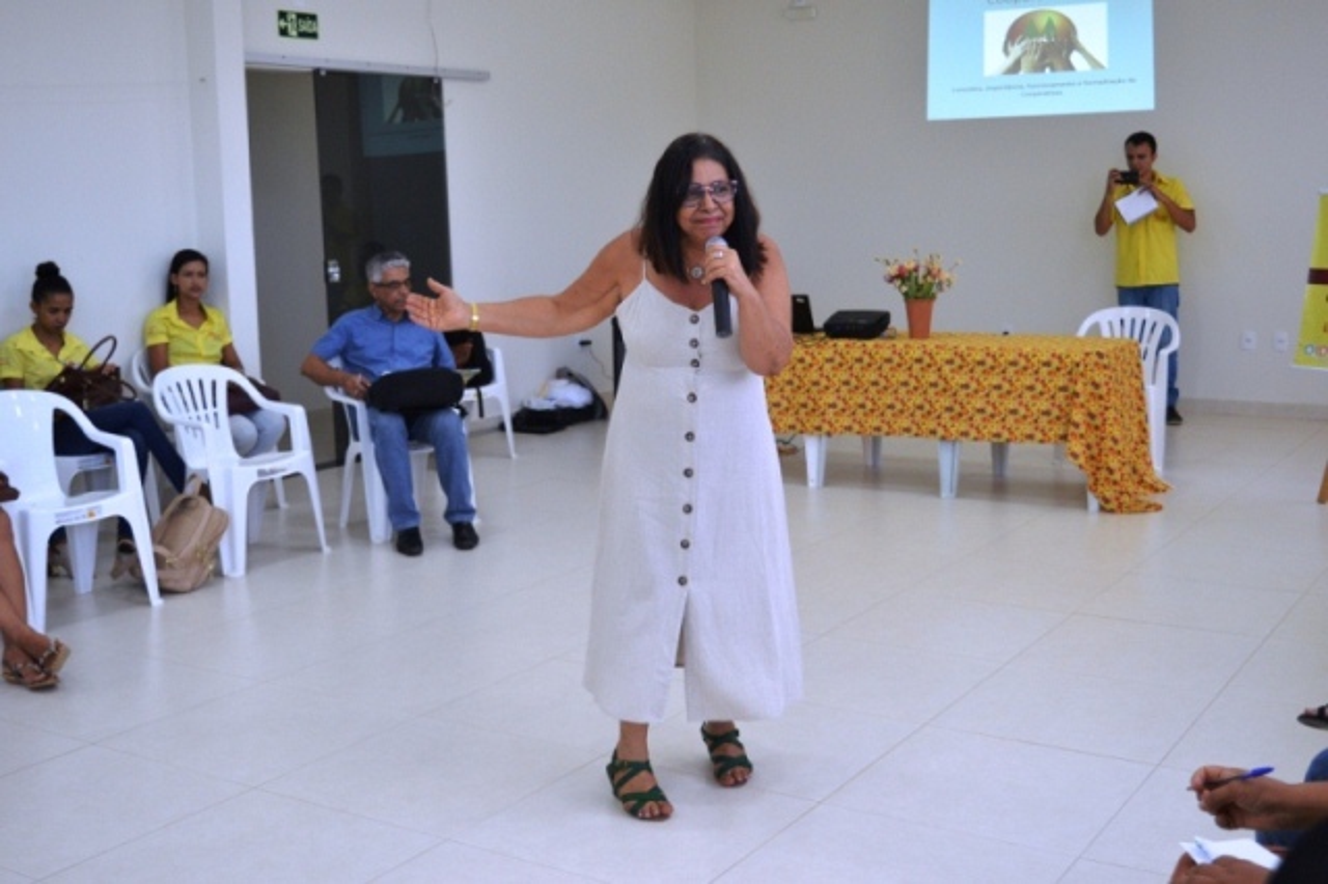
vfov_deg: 31.9
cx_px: 664
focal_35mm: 42
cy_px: 442
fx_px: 1548
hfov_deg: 46.4
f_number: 5
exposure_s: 1/100
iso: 400
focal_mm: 28
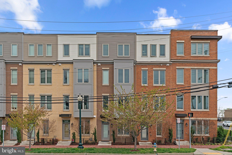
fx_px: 187
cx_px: 116
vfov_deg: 45.0
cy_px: 78
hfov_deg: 63.7
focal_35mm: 29
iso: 100
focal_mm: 29
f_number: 8
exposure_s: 1/100
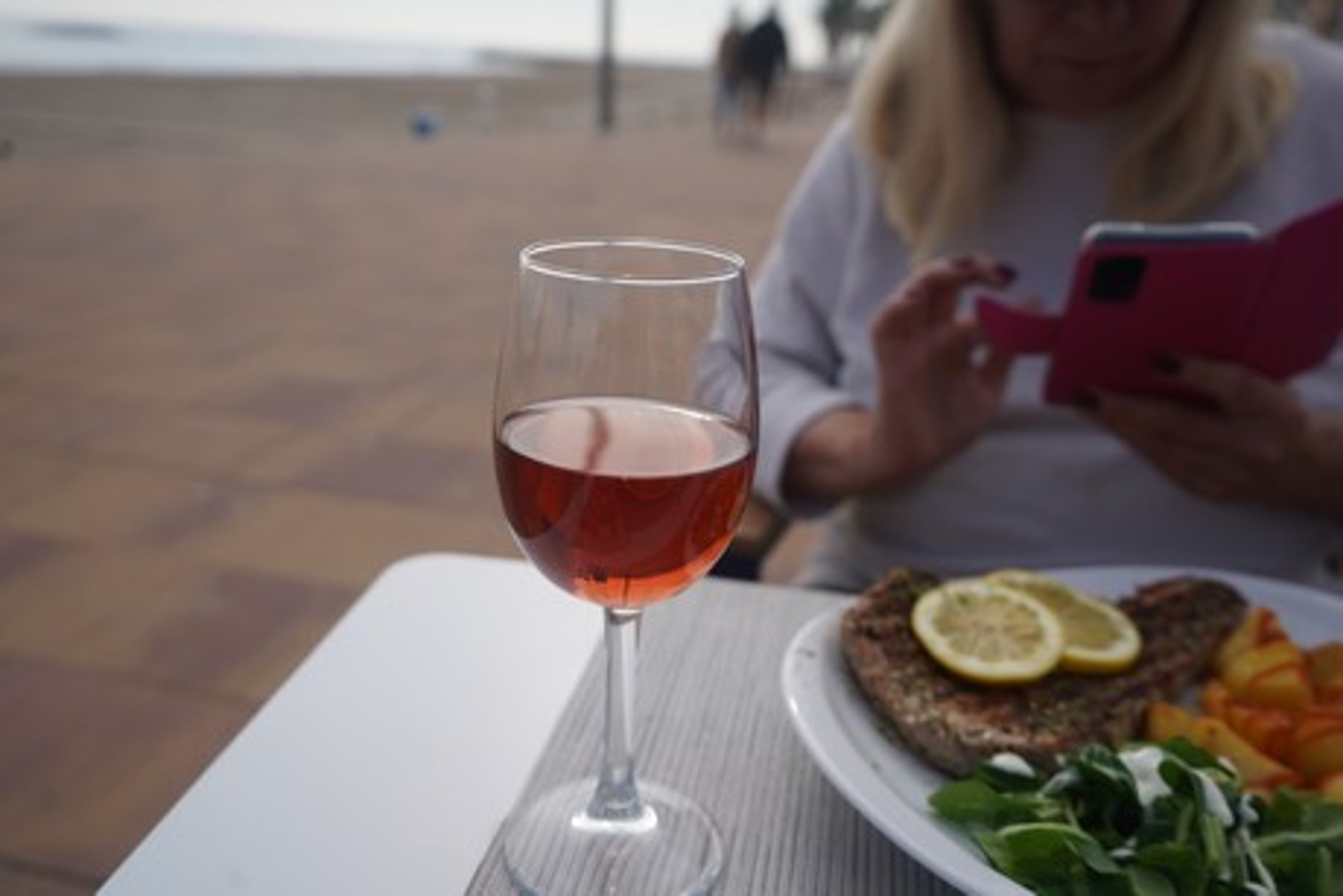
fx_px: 1082
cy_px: 448
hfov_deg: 63.6
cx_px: 672
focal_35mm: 29
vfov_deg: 45.0
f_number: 4.5
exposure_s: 1/640
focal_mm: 29
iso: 100
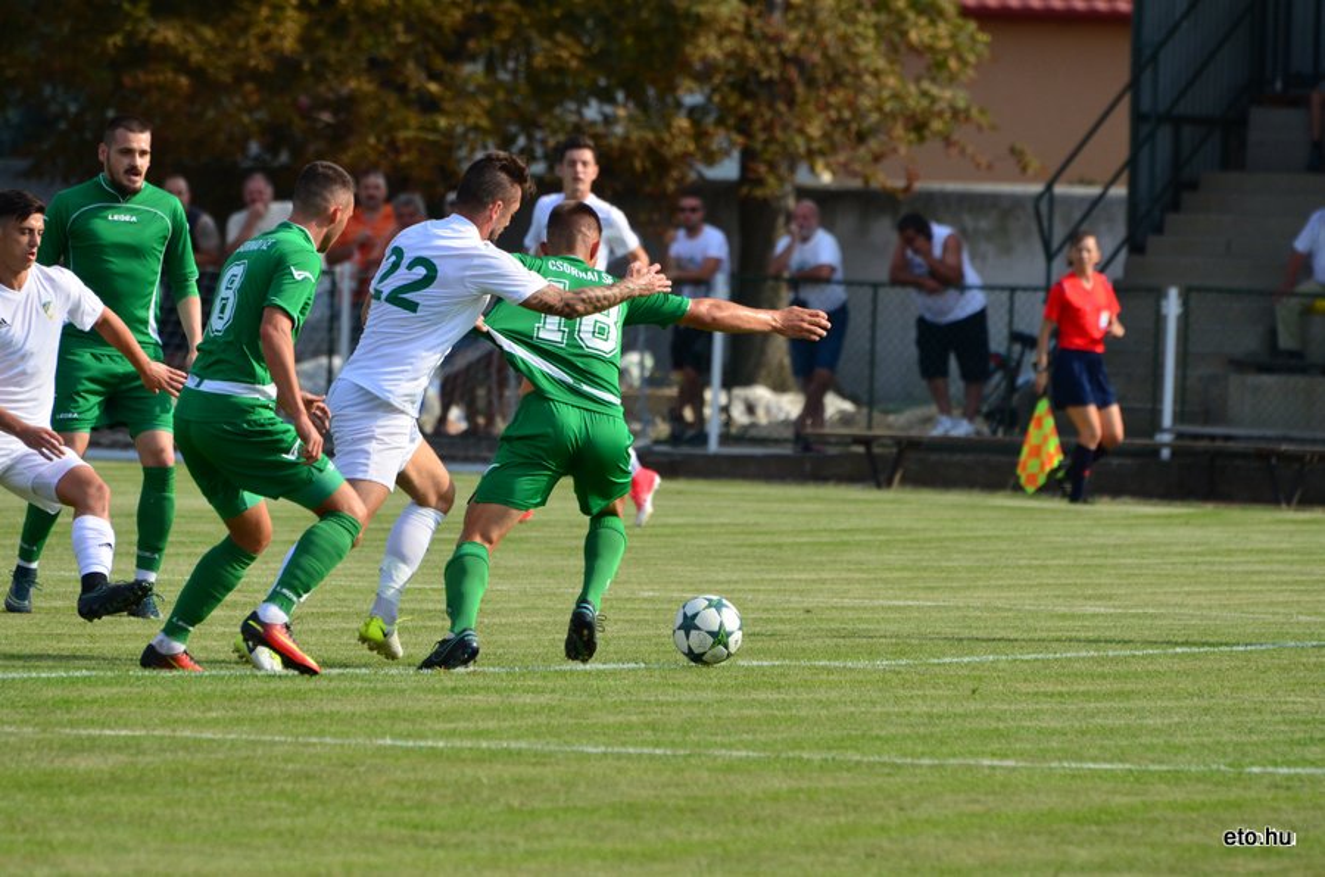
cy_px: 438
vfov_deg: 3.5
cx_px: 662
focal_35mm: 390
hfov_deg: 5.3
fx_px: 14324
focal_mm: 260
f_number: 5.6
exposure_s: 1/2000
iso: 640
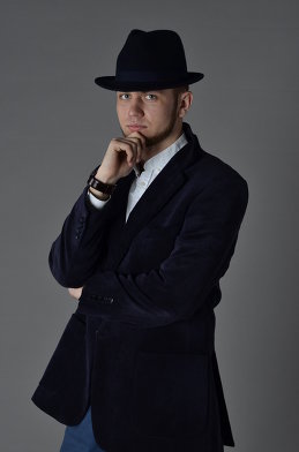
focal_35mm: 112
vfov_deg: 18.2
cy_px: 226
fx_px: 1410
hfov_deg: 12.1
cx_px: 150
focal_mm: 75
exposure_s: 1/160
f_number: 8
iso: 400
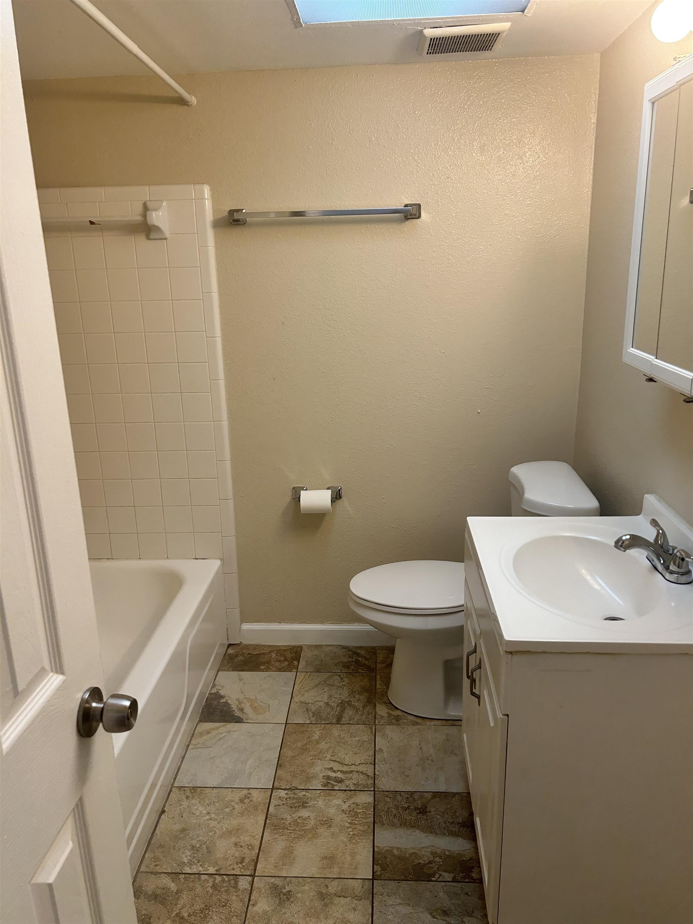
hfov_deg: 53.1
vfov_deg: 67.3
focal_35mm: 26
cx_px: 346
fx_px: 694
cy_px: 462
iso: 100
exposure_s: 1/120
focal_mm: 5.7
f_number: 1.5
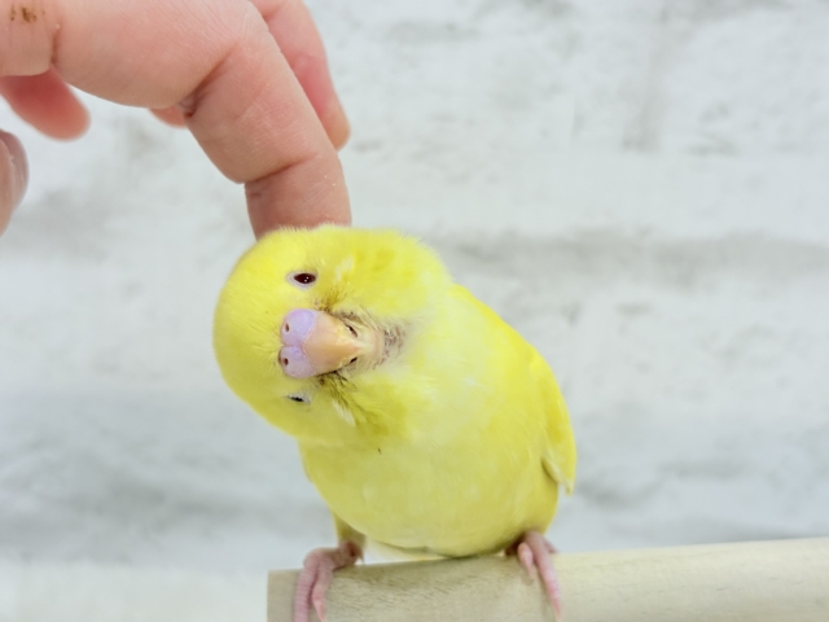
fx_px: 1245
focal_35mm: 52
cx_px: 414
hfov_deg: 36.8
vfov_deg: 28.0
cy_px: 311
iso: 80
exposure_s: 1/100
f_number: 1.6
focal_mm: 5.96
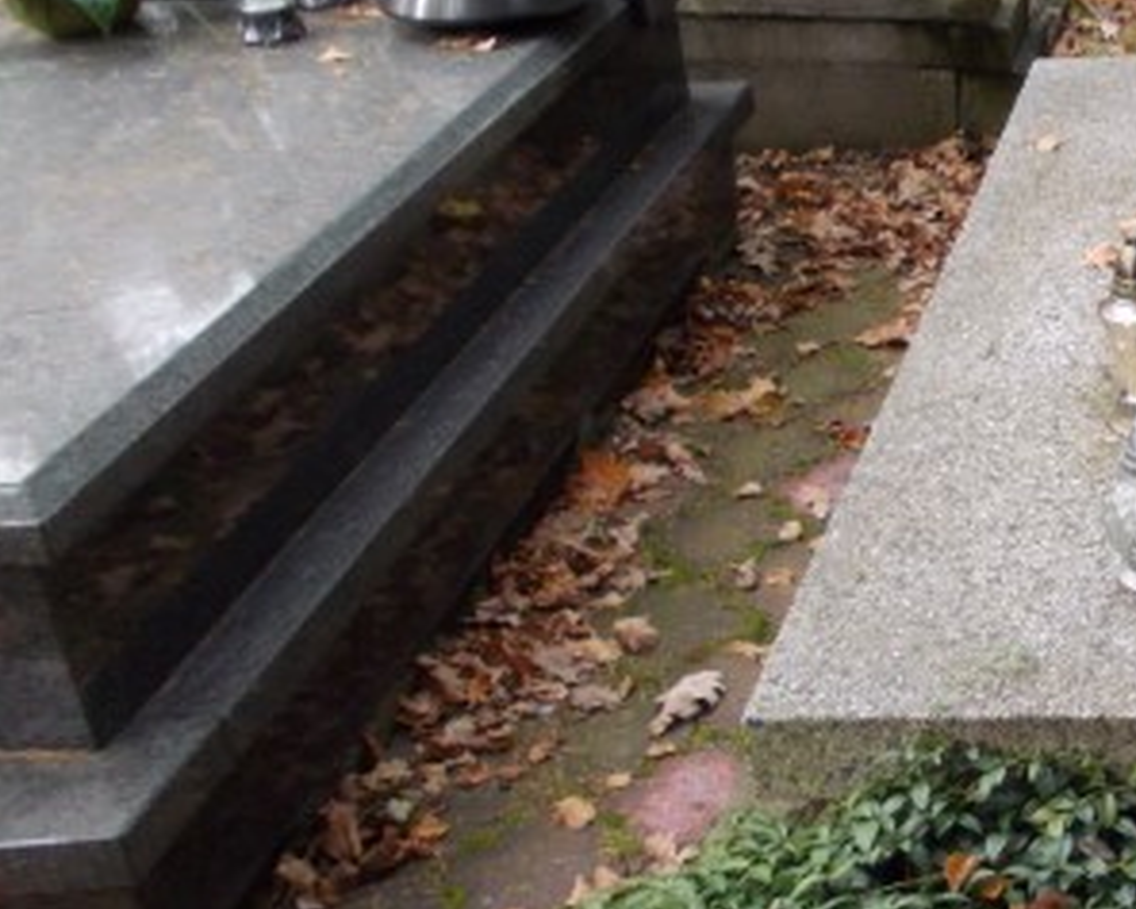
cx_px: 1194
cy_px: 518
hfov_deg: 29.4
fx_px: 1984
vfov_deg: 25.8
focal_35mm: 59
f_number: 2.7
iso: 160
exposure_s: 1/250
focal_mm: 4
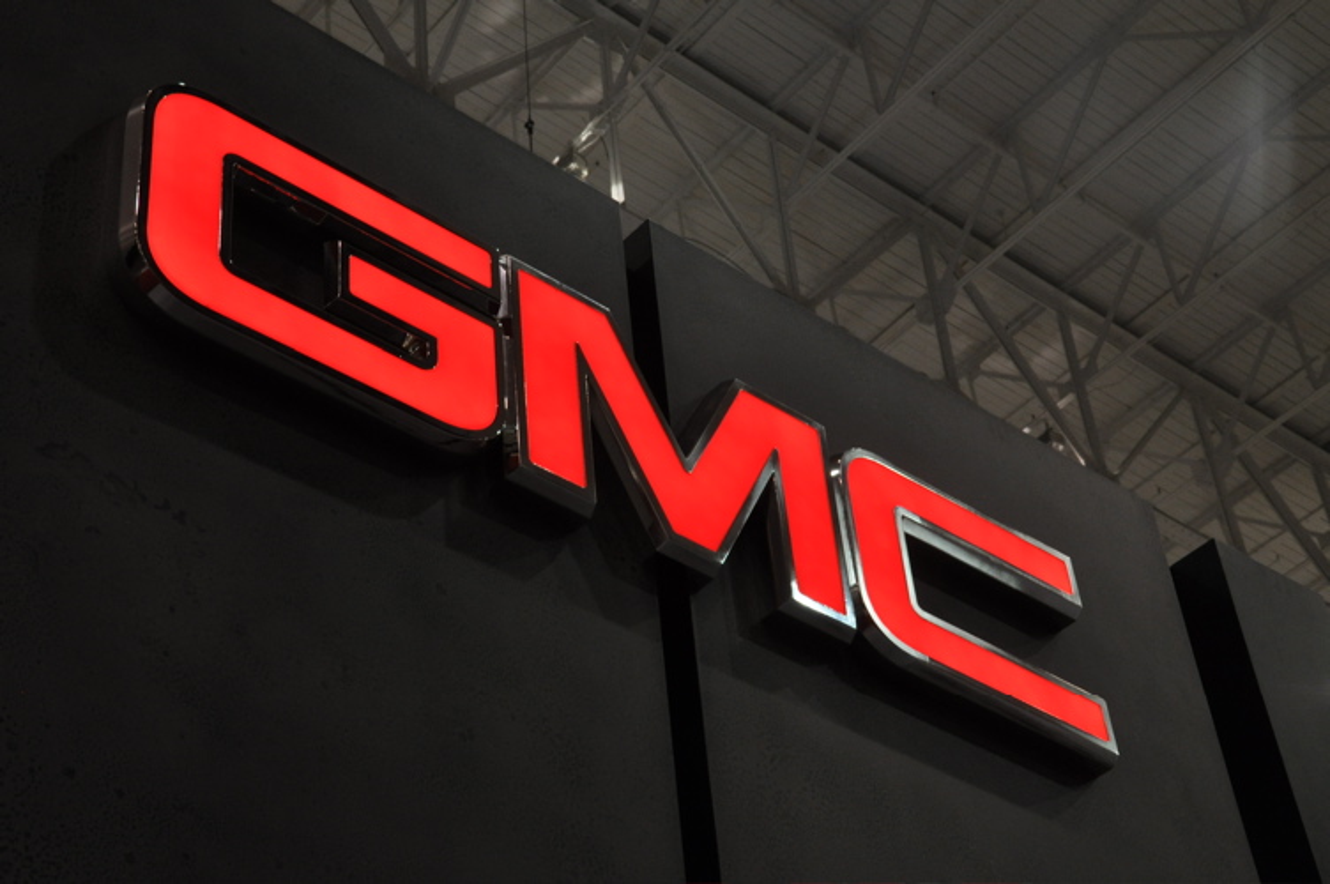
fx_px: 2325
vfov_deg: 21.5
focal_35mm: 63
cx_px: 665
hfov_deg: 31.9
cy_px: 442
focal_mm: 42
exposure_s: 1/50
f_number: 14
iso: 800
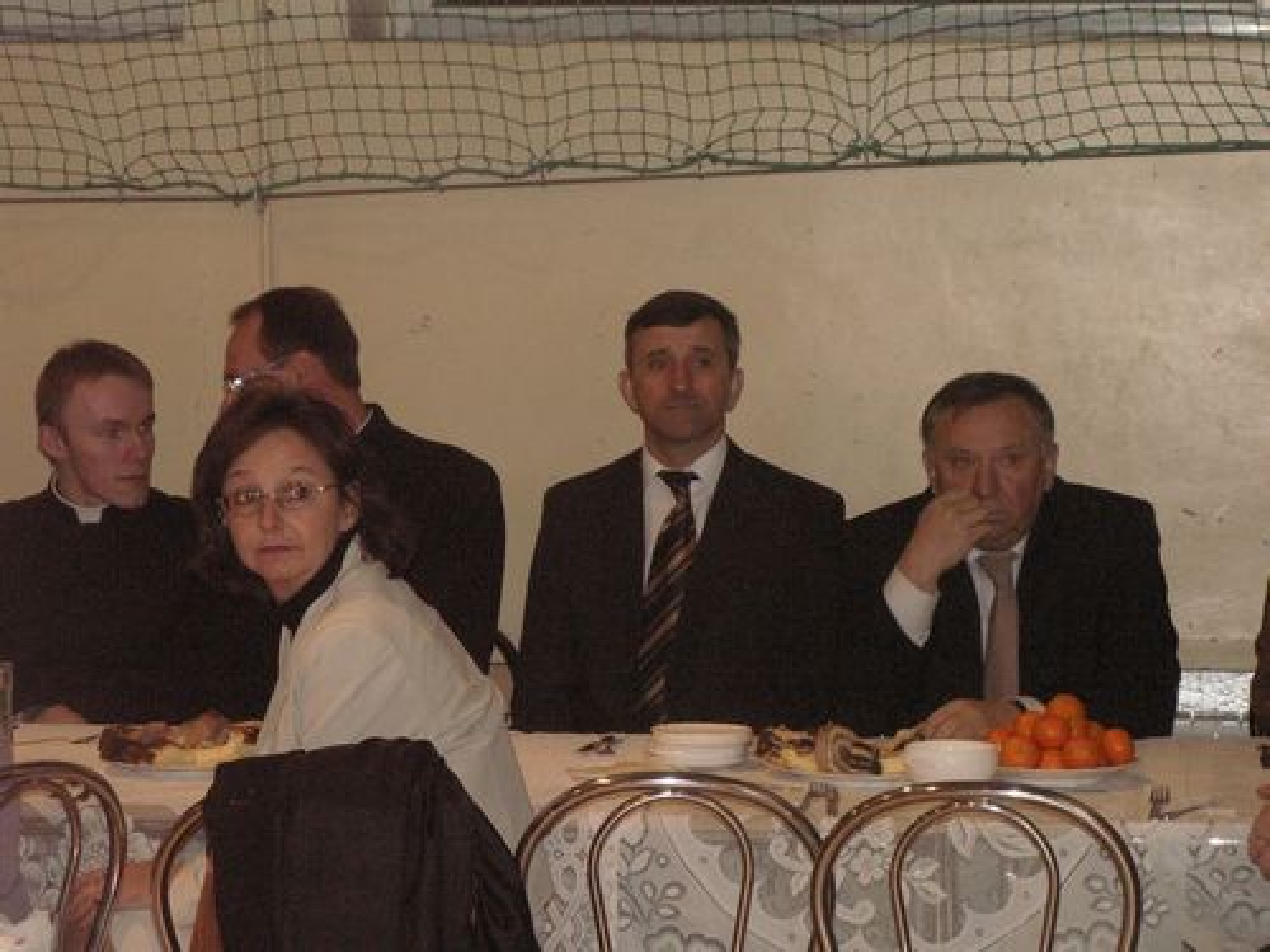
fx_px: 4659
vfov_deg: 11.7
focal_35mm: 127
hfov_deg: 15.5
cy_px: 476
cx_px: 635
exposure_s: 1/40
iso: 160
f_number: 4
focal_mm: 20.77
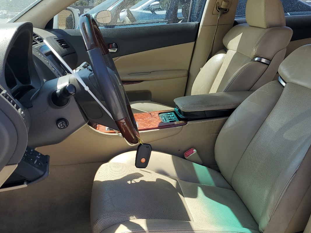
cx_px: 182
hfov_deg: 47.7
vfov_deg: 36.8
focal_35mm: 39
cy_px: 128
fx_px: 350
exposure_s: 1/1250
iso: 50
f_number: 1.5
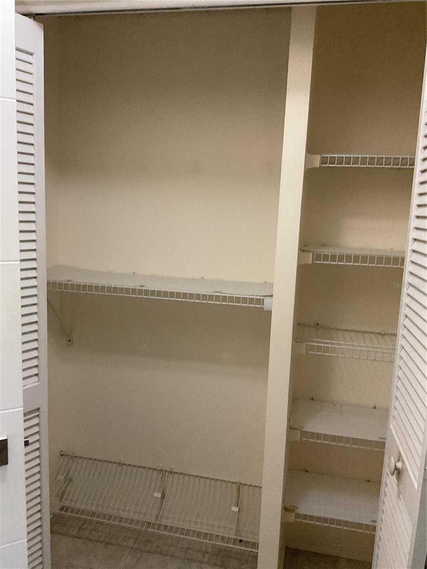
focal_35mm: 29
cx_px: 214
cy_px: 284
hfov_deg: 48.2
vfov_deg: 61.7
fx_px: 477
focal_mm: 3
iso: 200
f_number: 1.8
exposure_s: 1/60
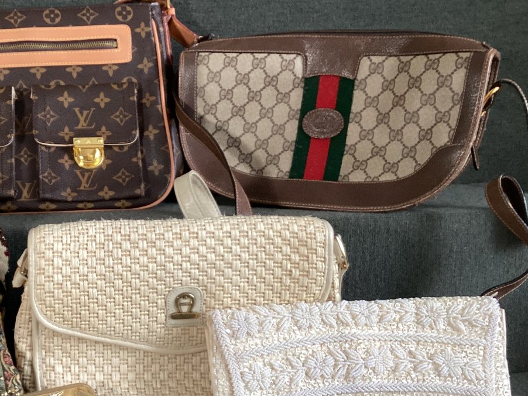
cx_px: 114
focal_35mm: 52
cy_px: 268
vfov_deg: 27.9
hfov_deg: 35.7
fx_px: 793
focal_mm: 3.3
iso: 200
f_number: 2.4
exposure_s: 1/60
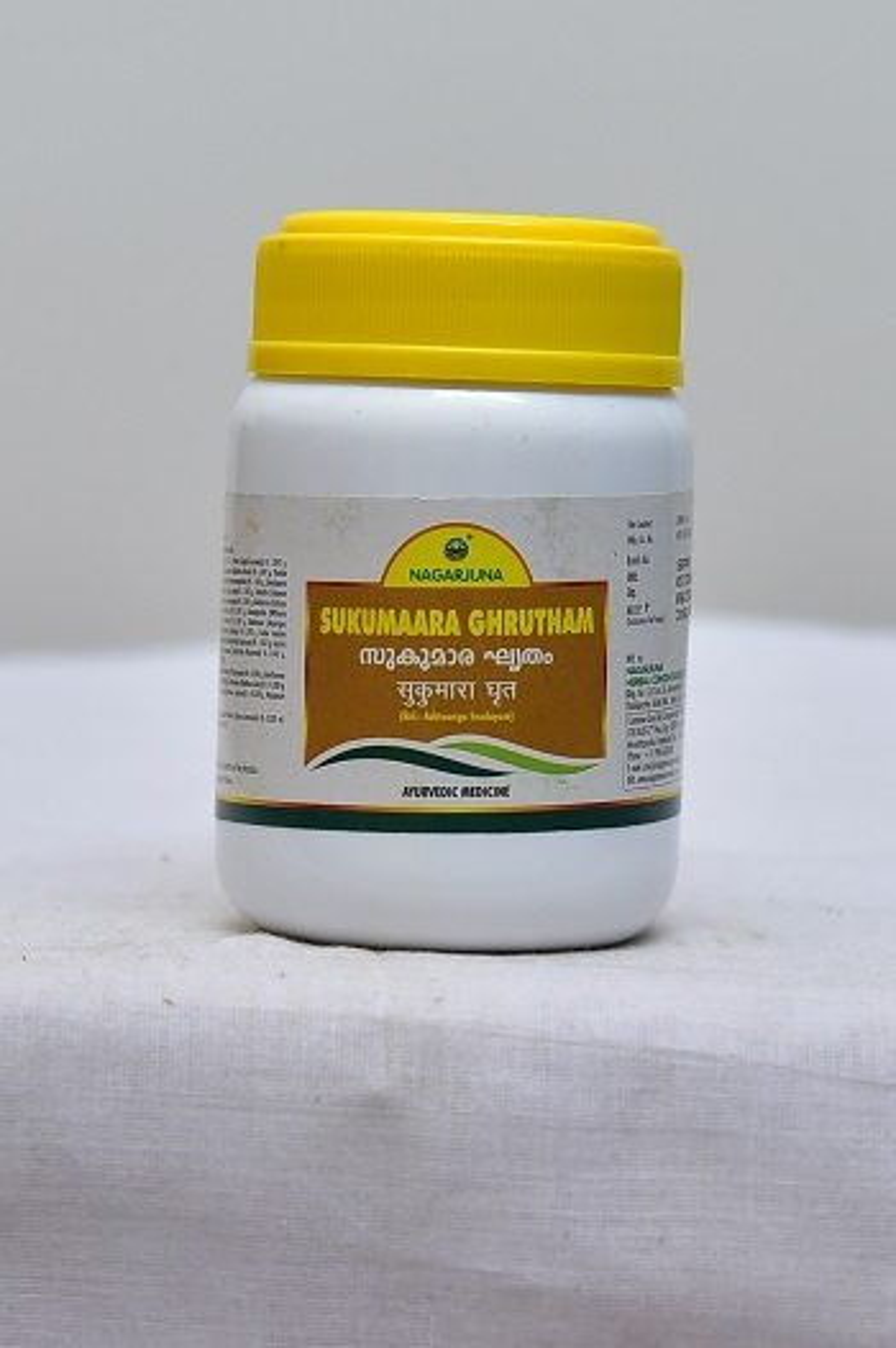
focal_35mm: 55
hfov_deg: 24.6
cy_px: 674
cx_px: 448
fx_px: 2056
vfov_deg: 36.3
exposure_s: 1/125
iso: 1600
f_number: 4.5
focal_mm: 55
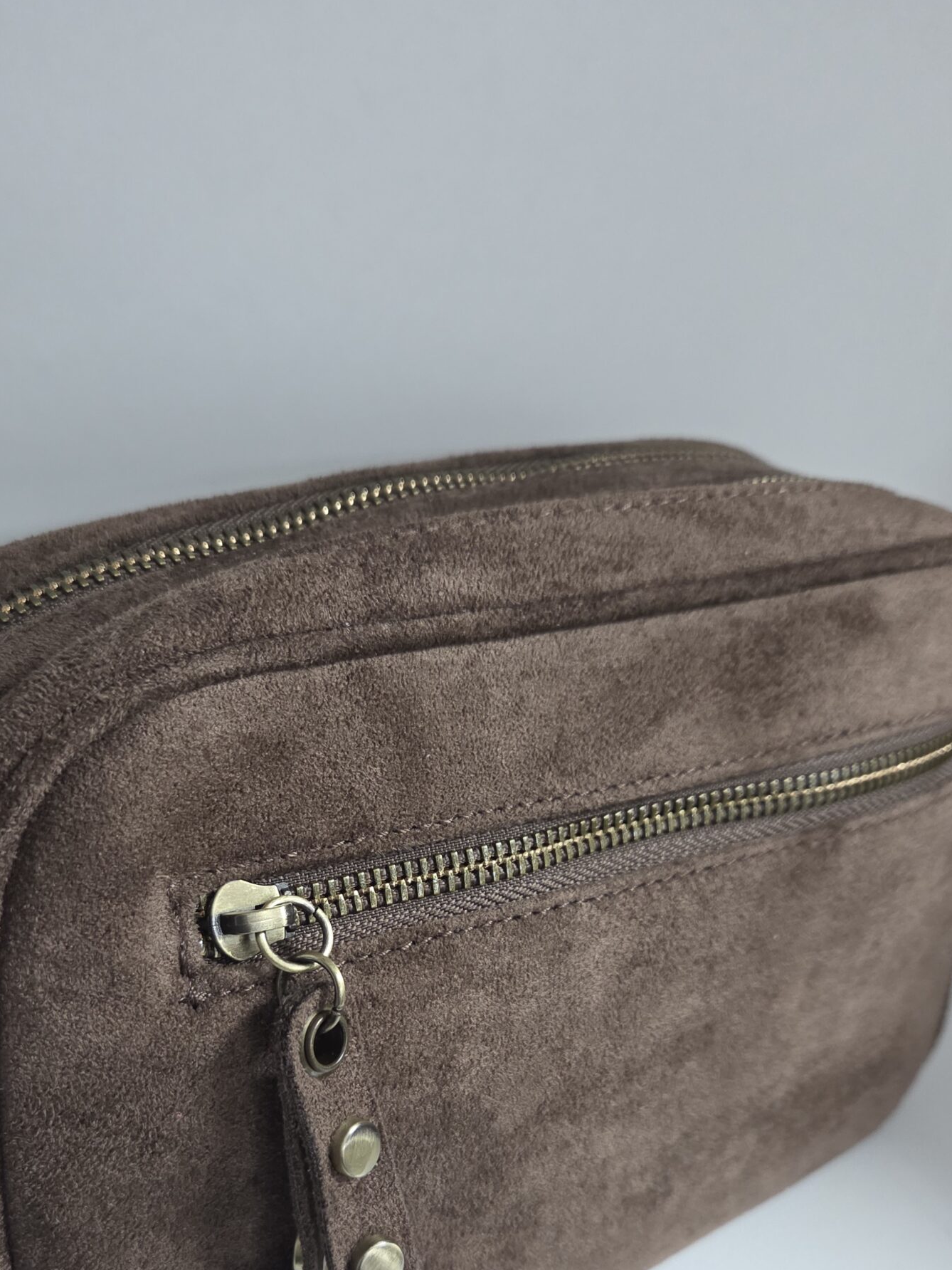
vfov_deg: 53.8
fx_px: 1210
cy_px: 884
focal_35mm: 33
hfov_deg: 42.8
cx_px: 397
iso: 640
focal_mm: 5.4
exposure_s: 1/100
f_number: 1.8
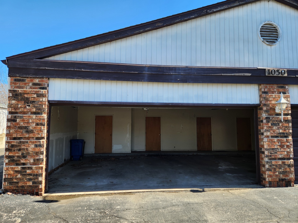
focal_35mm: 23
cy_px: 112
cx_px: 149
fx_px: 198
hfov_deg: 73.9
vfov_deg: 58.9
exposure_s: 1/374
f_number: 1.8
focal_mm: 5.4
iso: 20
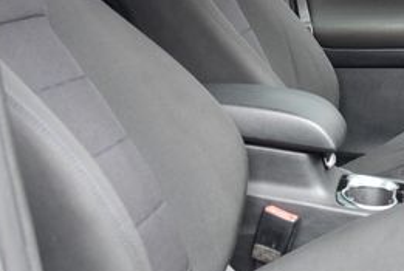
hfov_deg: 20.9
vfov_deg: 14.5
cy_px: 56
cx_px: 409
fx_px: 1057
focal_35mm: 94
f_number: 4
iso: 500
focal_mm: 24
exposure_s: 1/40
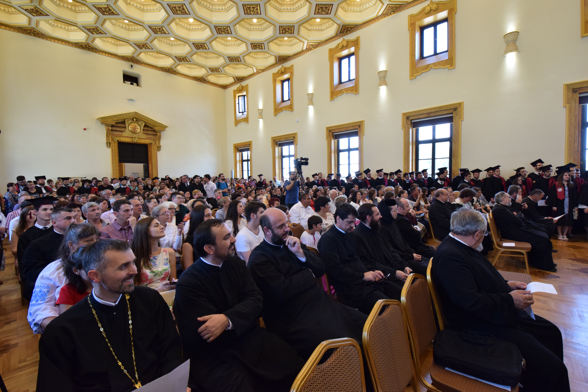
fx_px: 245
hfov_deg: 100.4
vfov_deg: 77.4
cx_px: 294
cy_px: 196
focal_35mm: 15
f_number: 5.6
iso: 1000
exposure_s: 1/60
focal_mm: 10
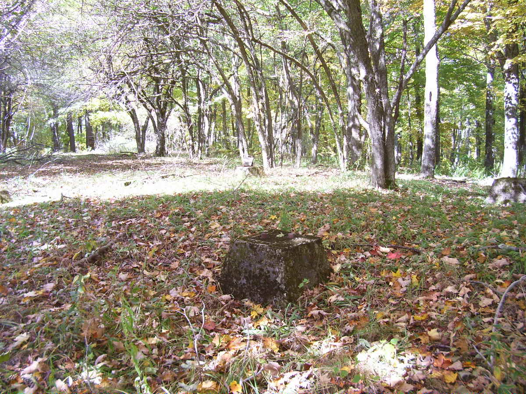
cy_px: 197
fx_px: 517
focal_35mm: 34
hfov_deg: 54.0
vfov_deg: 41.8
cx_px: 263
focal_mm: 5.6
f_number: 2.7
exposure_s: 1/90
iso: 80
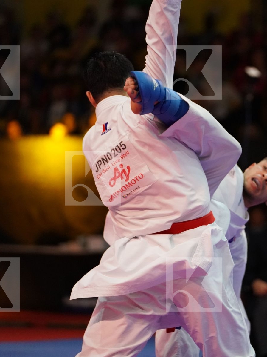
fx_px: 2294
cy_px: 178
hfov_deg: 6.7
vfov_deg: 8.9
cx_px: 194
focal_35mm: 223
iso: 6400
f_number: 2.8
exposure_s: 1/1000
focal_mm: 154
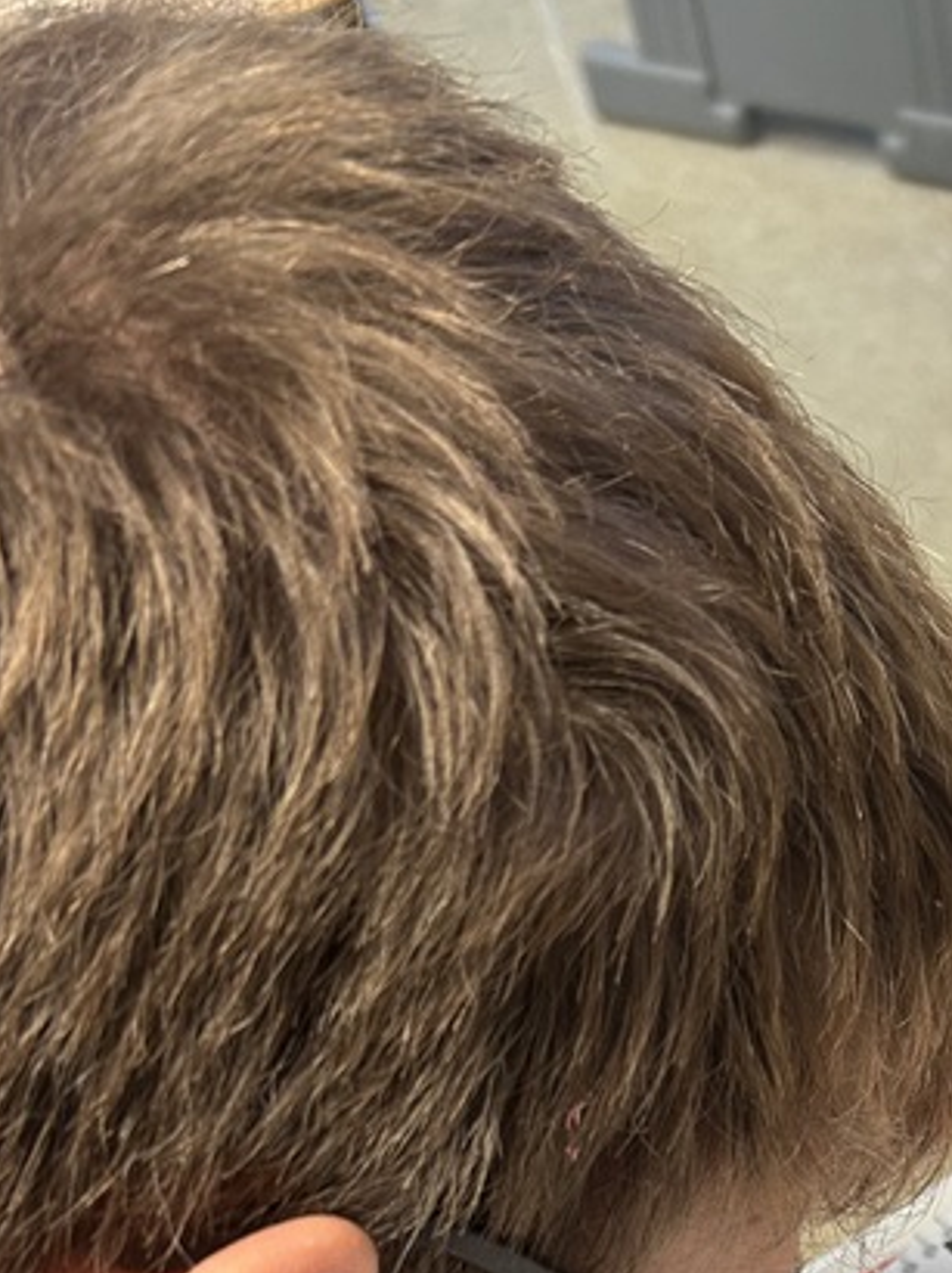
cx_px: 958
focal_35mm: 65
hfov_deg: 21.7
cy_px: 1453
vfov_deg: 27.0
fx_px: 2386
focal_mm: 5.7
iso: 100
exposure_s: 1/60
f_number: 1.5
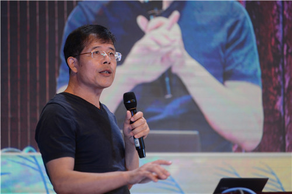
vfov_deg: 6.9
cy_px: 97
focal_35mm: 200
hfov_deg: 10.3
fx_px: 1622
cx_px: 146
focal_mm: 200
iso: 500
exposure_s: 1/200
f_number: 3.2
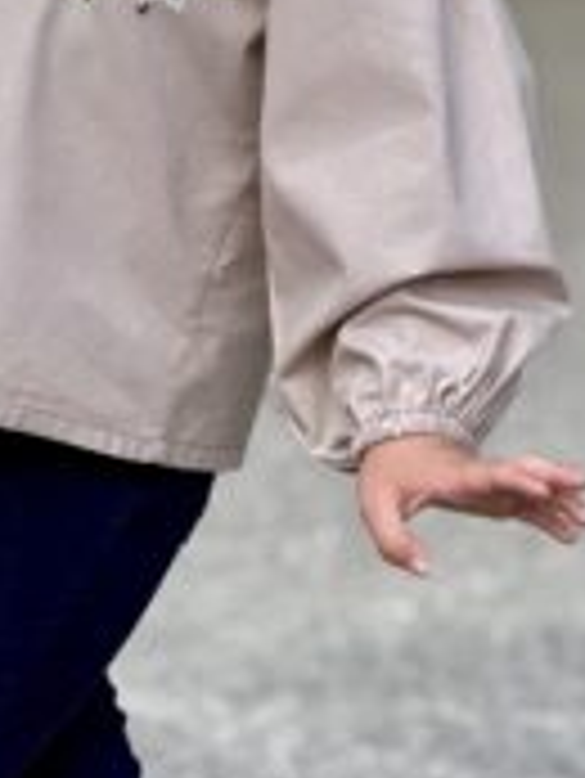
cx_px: 50
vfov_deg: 7.1
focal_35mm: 277
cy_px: -94
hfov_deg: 5.4
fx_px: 6234
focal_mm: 15.66
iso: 64
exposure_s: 1/204
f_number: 2.8
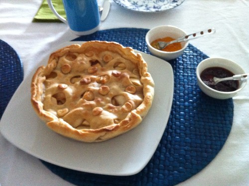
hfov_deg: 52.7
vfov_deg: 40.6
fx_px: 252
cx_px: 124
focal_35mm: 35
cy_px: 93
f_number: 2.8
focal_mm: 3.85
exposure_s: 1/15
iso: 500
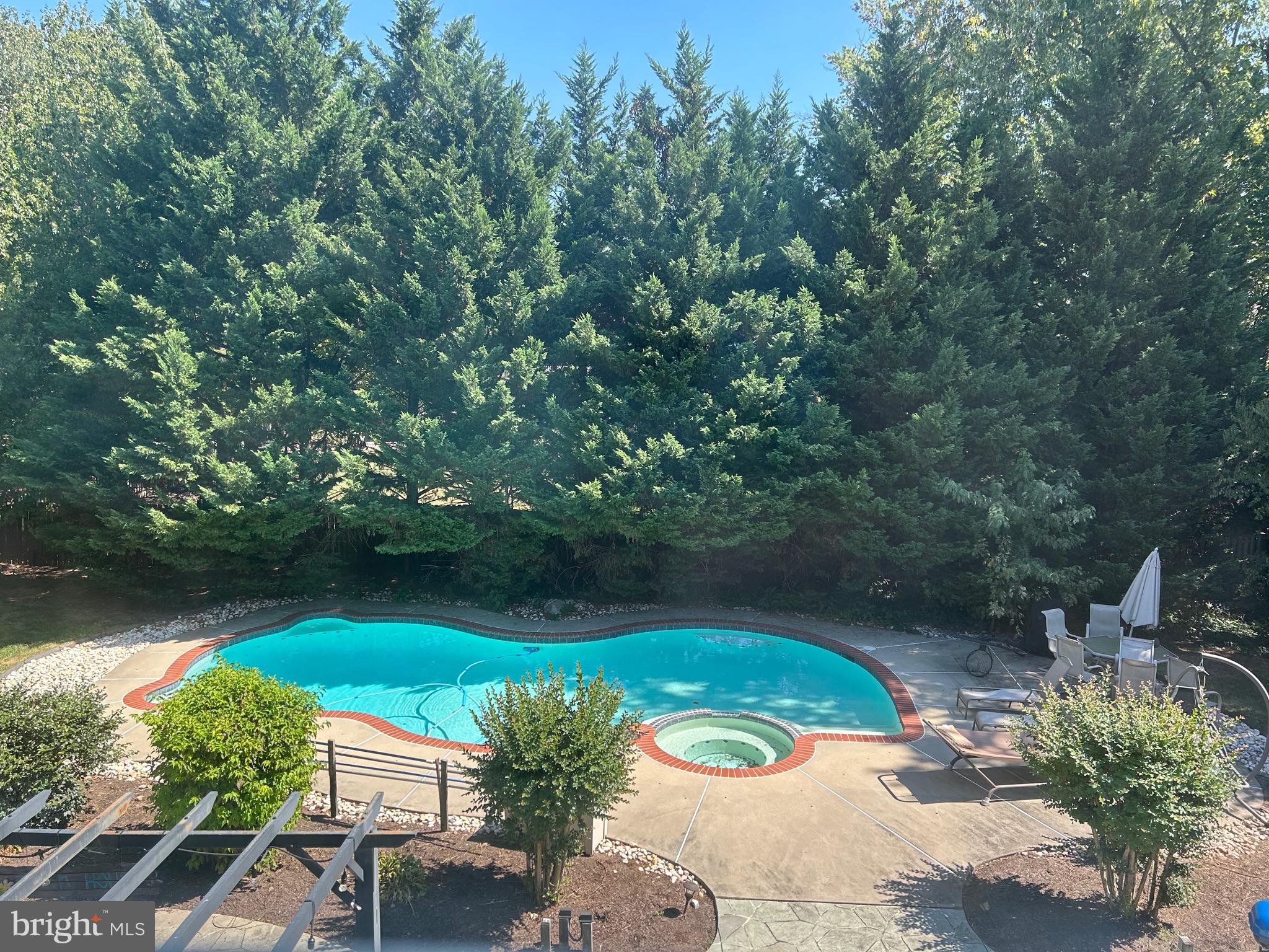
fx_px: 953
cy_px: 476
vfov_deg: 53.1
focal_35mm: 26
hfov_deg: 67.3
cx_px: 634
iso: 50
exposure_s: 1/666
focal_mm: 5.7
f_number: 1.5
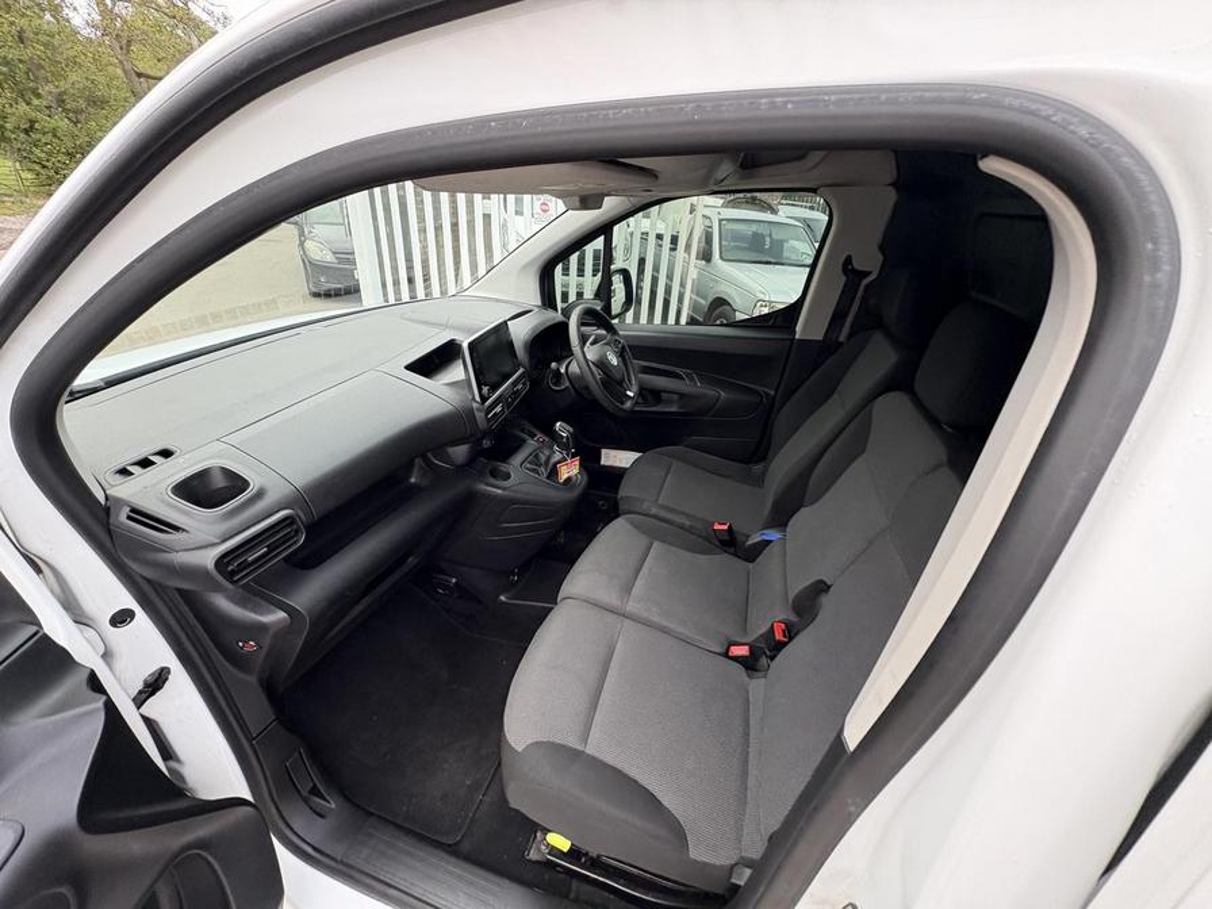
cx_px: 606
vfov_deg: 85.7
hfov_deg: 102.1
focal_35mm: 14
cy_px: 454
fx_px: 490
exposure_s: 1/99
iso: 200
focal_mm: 2.22
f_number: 2.2
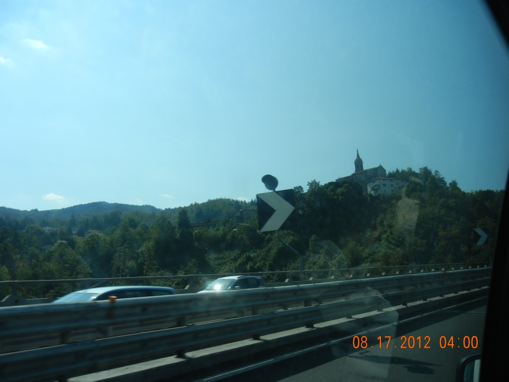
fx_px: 441
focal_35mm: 30
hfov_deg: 60.0
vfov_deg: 46.8
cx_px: 254
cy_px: 191
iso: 160
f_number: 7
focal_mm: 5.4
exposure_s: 1/523
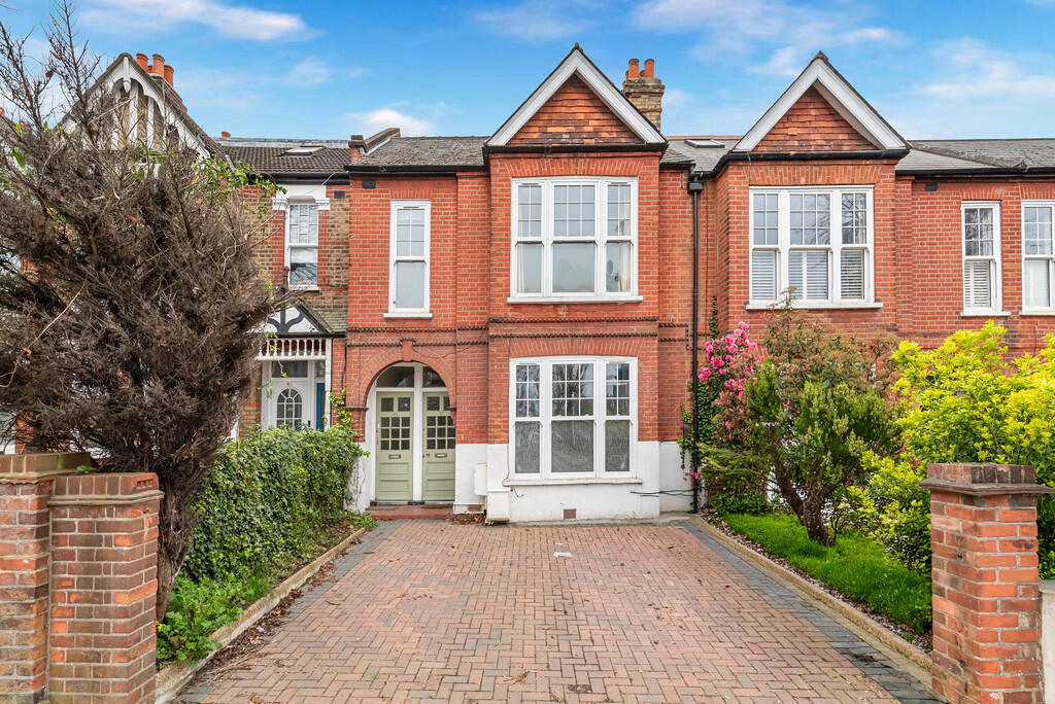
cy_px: 352
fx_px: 440
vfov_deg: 77.4
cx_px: 528
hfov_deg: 100.4
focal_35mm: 15
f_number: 5
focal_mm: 15
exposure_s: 1/4000
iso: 800
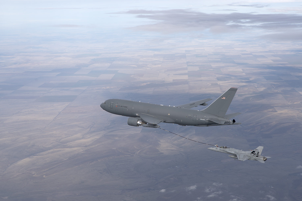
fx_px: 587
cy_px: 100
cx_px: 151
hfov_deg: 28.8
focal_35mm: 70
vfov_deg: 19.5
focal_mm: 70
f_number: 8
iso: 100
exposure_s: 1/250
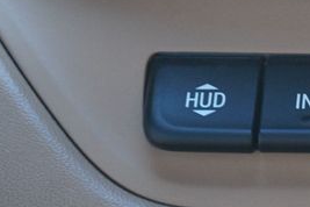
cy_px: 45
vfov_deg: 9.3
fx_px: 1267
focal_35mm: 147
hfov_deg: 13.7
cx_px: 325
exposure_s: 1/80
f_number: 5.6
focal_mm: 41
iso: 1000
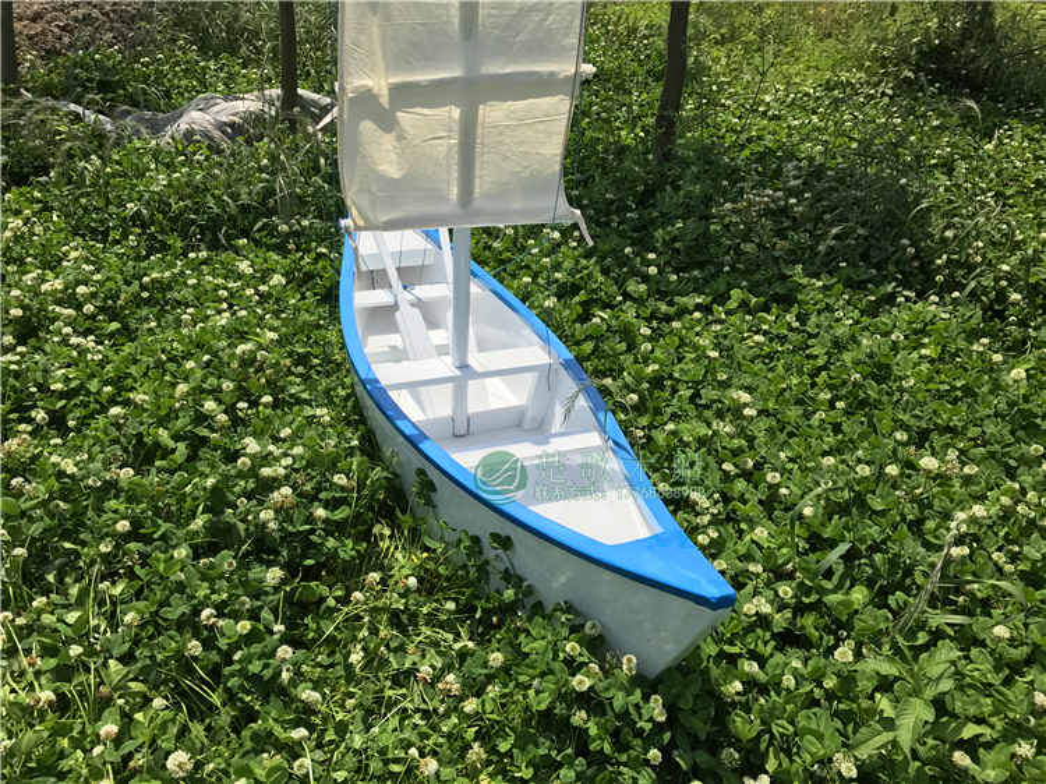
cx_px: 523
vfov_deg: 49.7
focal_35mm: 28
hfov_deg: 63.5
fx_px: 846
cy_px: 392
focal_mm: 3.99
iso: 20
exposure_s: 1/2128
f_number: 1.8
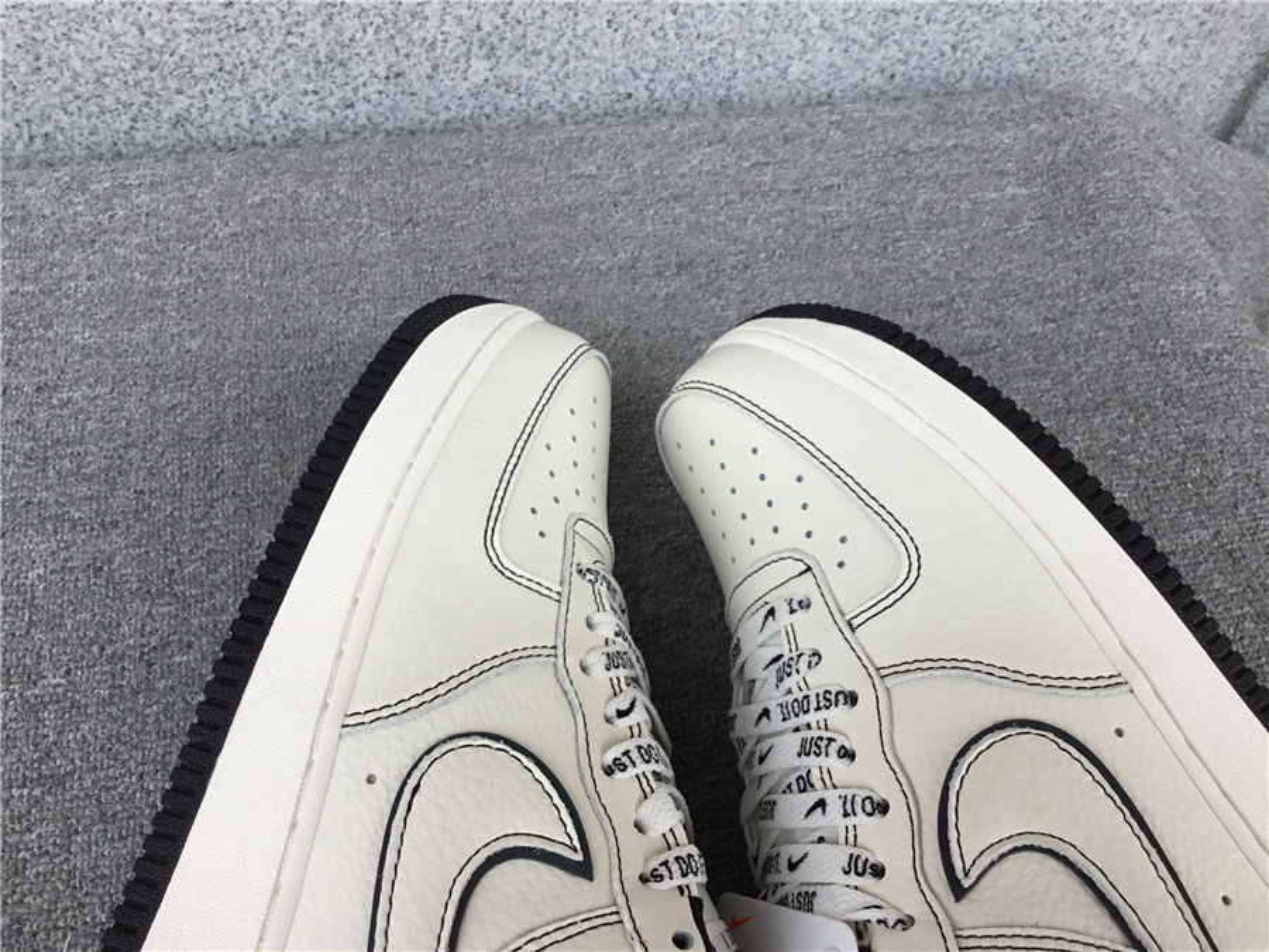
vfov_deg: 45.4
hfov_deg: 58.4
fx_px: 1136
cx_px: 634
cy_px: 476
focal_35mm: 31
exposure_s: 1/466
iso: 25
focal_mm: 3.3
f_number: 2.4
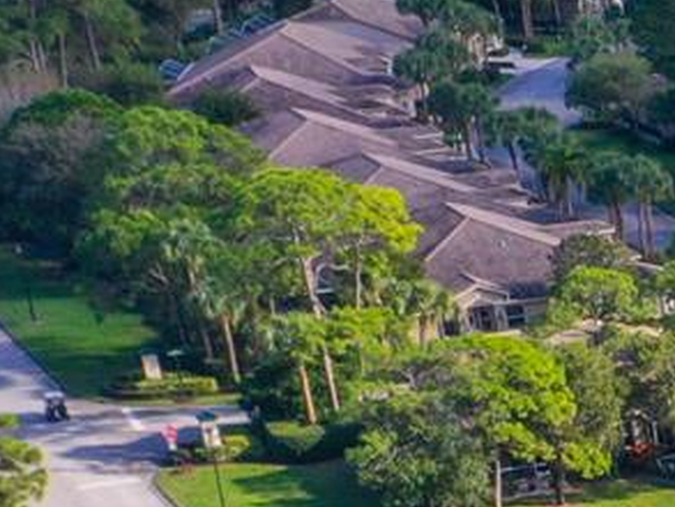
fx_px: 3667
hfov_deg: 8.6
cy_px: 909
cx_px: 2094
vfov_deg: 7.7
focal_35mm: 188
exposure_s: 1/240
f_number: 5
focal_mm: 10.26
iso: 100
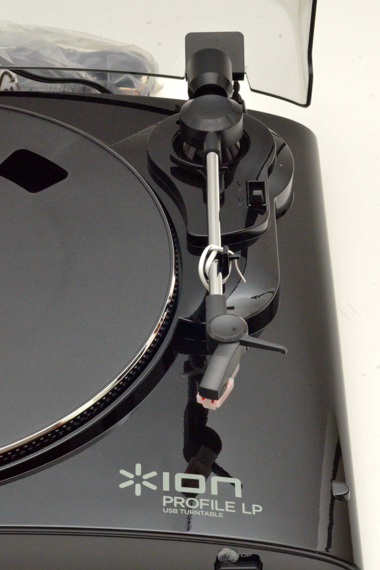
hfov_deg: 12.3
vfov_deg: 18.4
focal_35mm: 111
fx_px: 1757
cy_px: 320
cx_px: 173
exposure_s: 1/200
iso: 4000
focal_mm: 66
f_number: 22
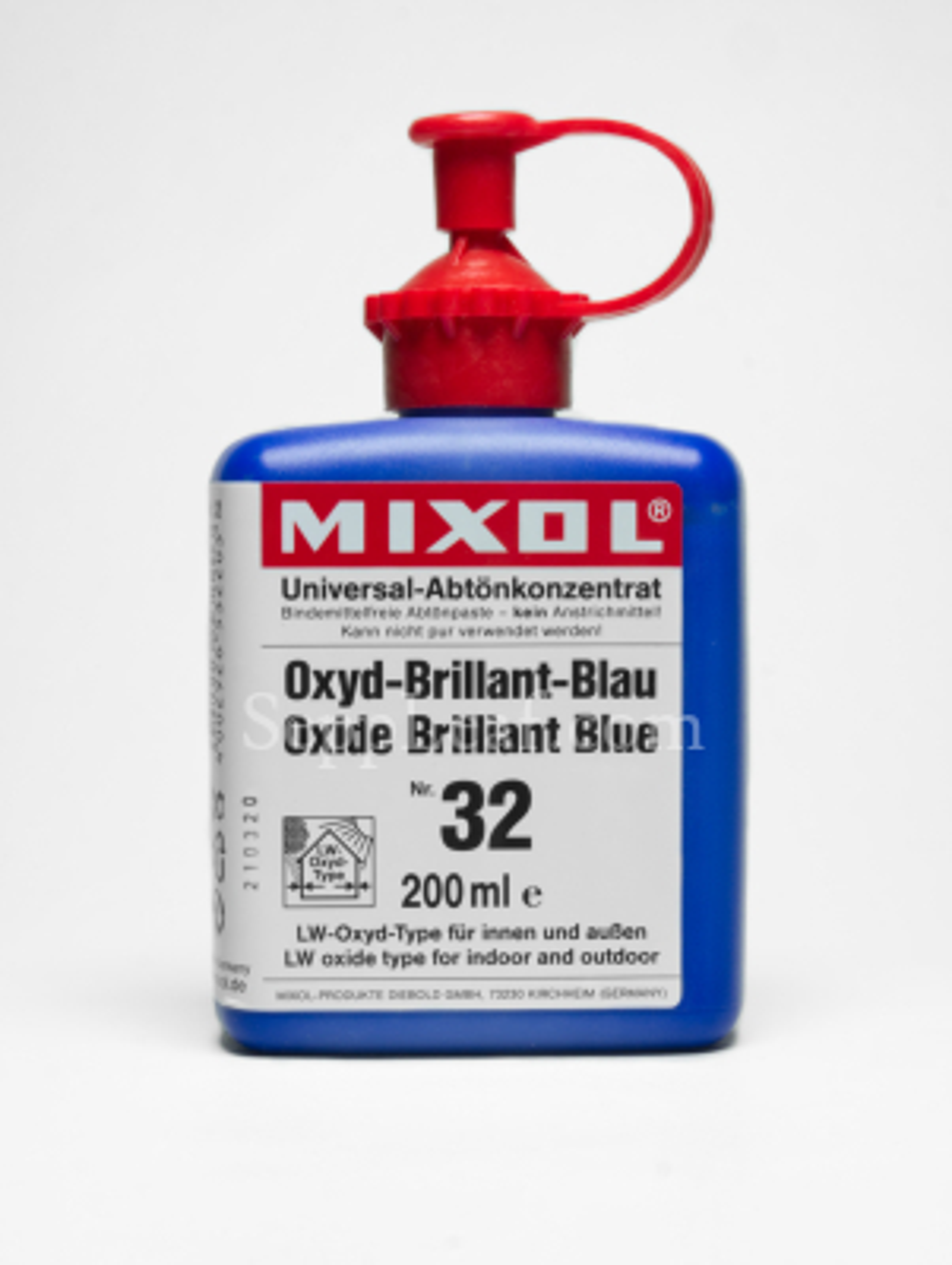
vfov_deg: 24.4
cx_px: 476
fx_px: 2927
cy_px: 632
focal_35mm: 80
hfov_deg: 18.5
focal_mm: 40
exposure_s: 1/10
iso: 200
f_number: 22
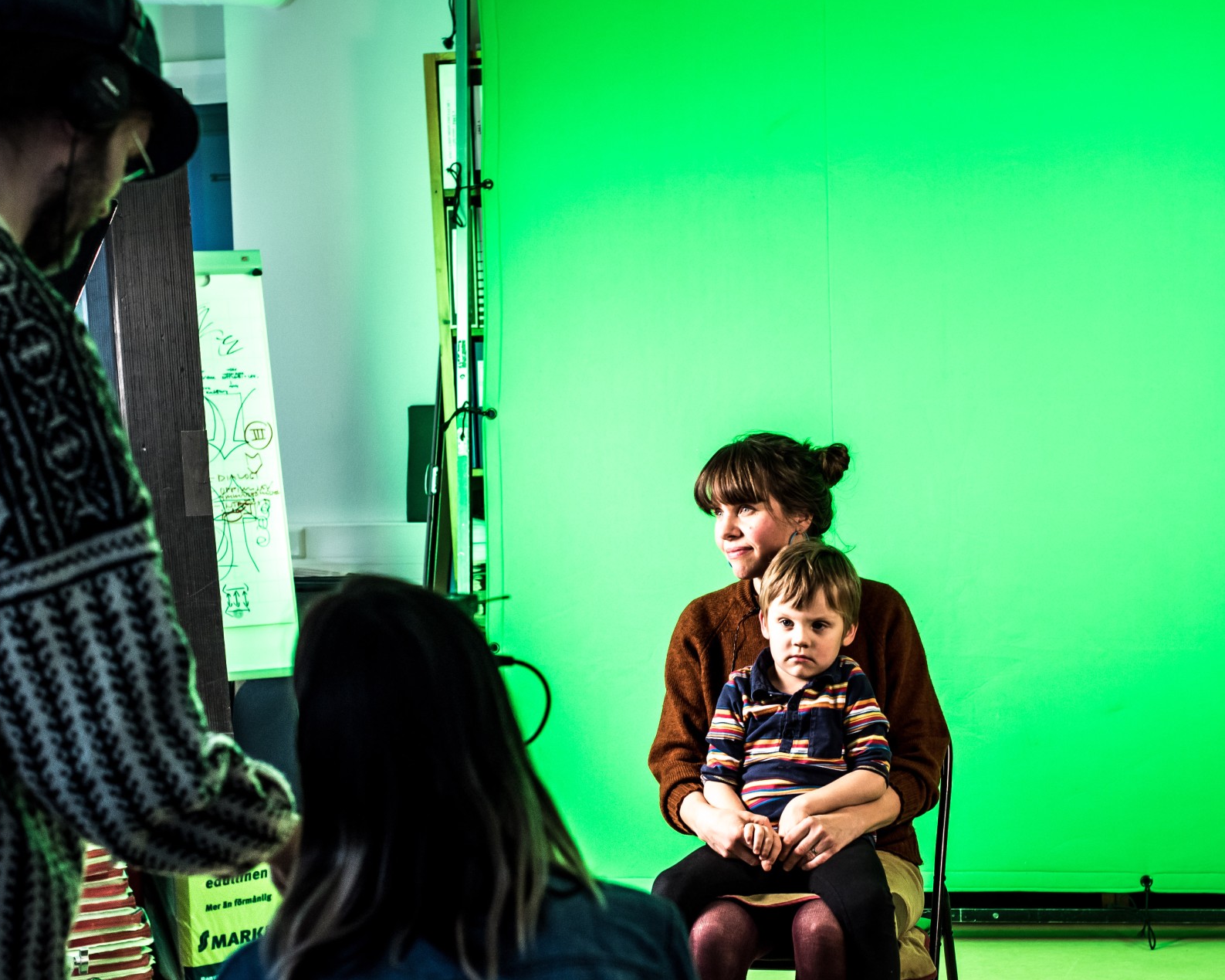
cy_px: 500
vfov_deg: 21.5
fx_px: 2574
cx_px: 692
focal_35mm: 71
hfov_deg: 26.7
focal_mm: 50
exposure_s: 1/200
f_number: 4
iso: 500
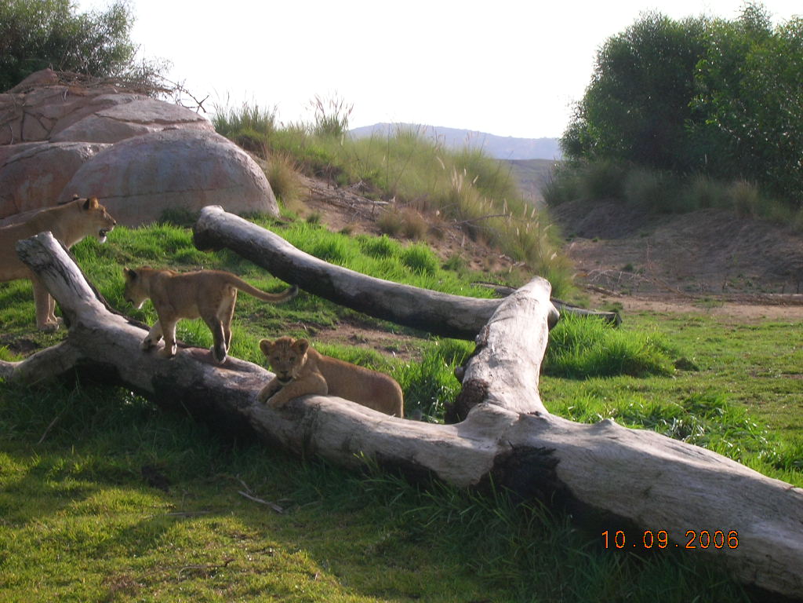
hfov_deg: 19.3
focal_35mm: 102
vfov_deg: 14.5
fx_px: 2366
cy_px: 302
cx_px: 402
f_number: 8.2
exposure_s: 1/84.2
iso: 50
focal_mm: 17.1
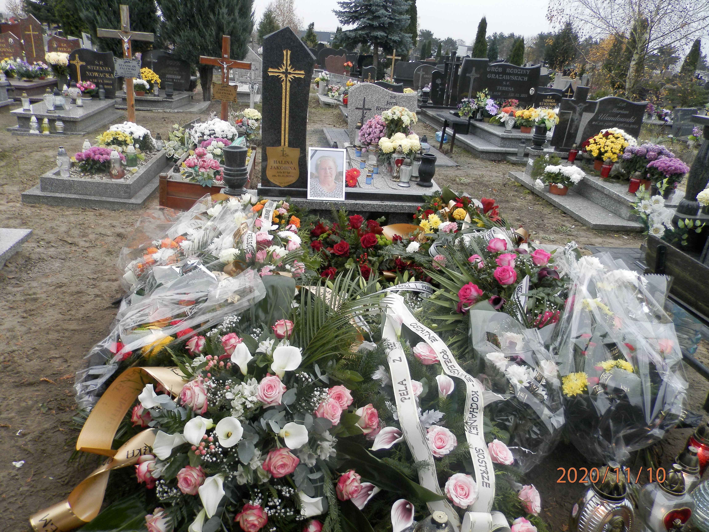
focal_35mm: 25
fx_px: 512
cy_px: 266
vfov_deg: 54.9
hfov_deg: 69.4
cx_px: 354
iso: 80
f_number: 3.1
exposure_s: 1/80
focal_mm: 4.5
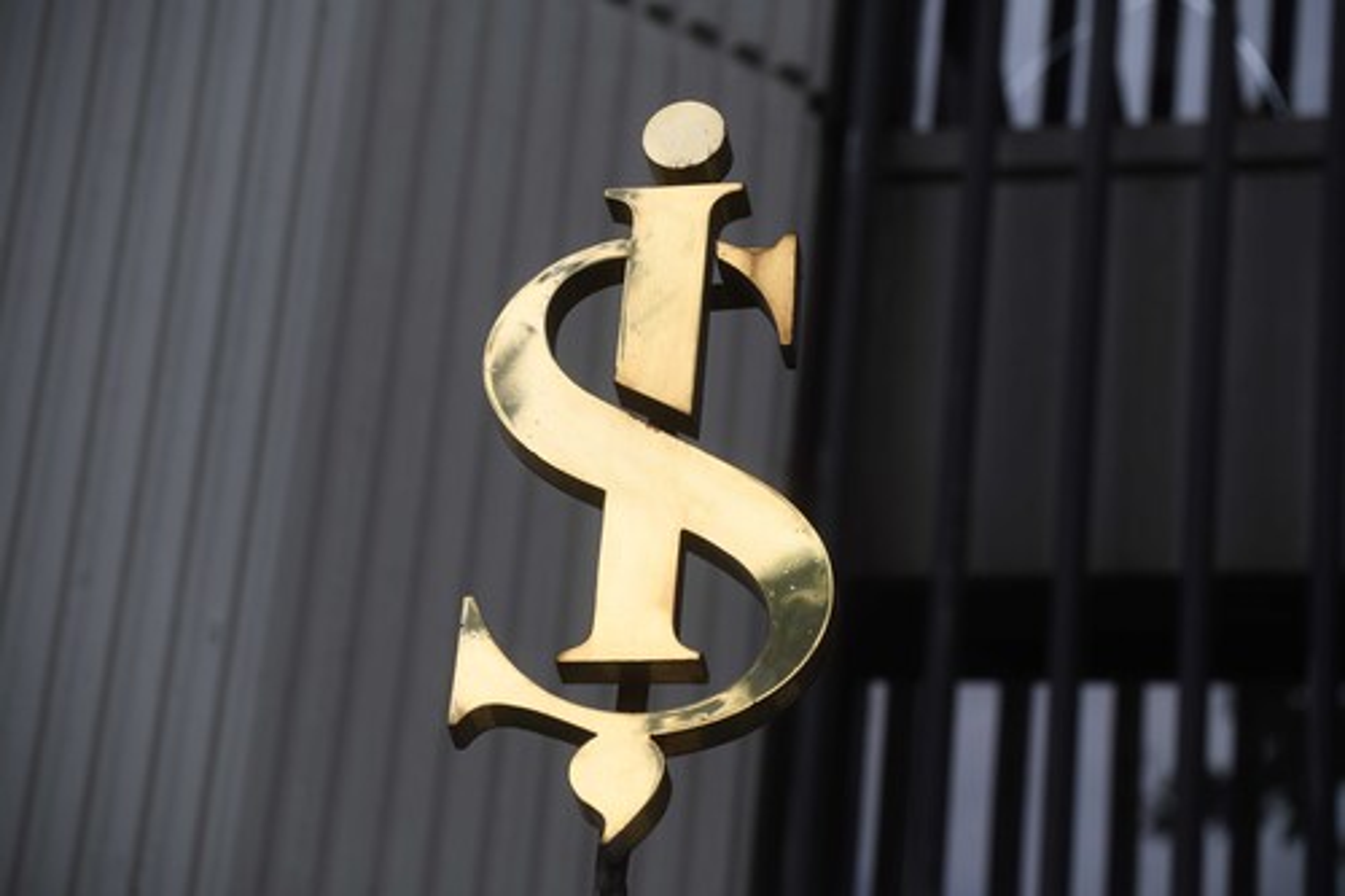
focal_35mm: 140
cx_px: 672
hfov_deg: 14.7
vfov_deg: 9.8
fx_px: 5229
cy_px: 448
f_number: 7.1
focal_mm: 140
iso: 800
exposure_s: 1/3200
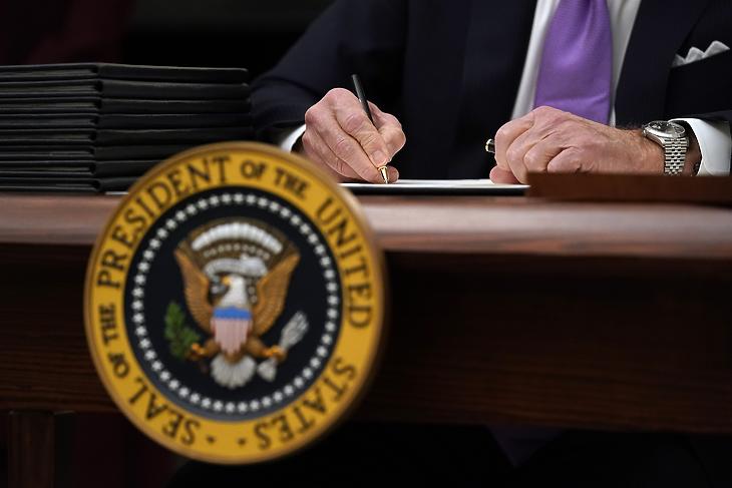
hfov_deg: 12.0
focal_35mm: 171
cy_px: 244
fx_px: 3477
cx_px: 366
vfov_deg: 8.0
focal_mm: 171
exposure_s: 1/320
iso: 5000
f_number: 3.5
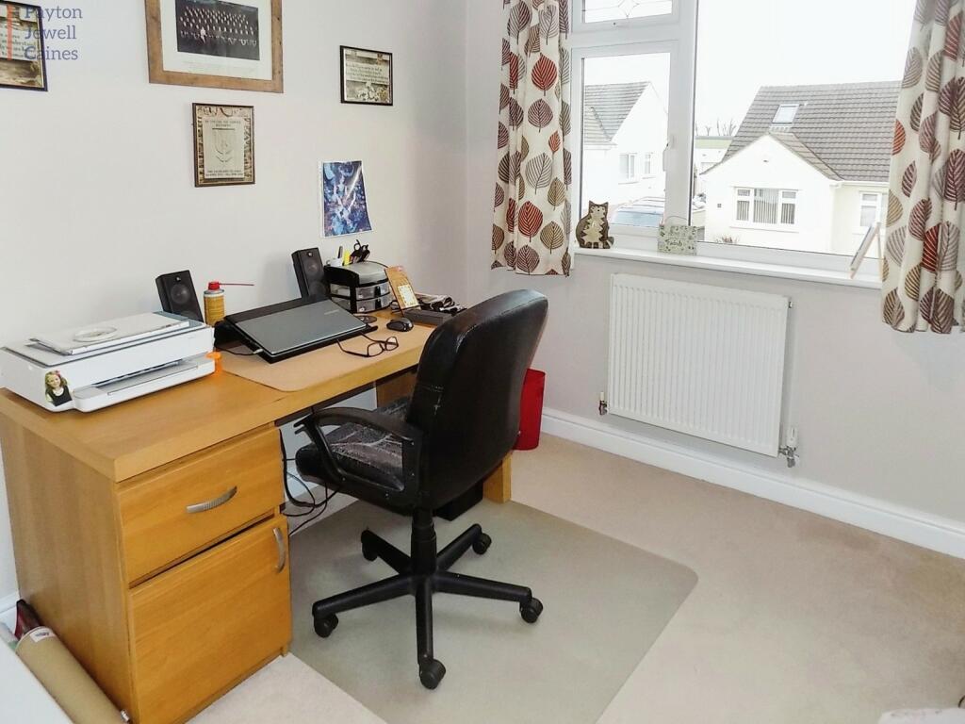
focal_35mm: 23
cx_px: 482
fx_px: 641
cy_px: 362
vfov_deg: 58.9
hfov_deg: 73.9
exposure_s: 1/30
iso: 200
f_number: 3.1
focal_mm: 4
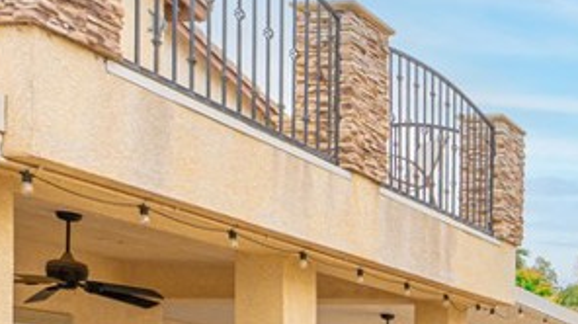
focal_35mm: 58
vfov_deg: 19.0
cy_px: 430
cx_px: 847
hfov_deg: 26.8
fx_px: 888
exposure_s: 1/8000
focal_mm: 16
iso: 800
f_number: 4
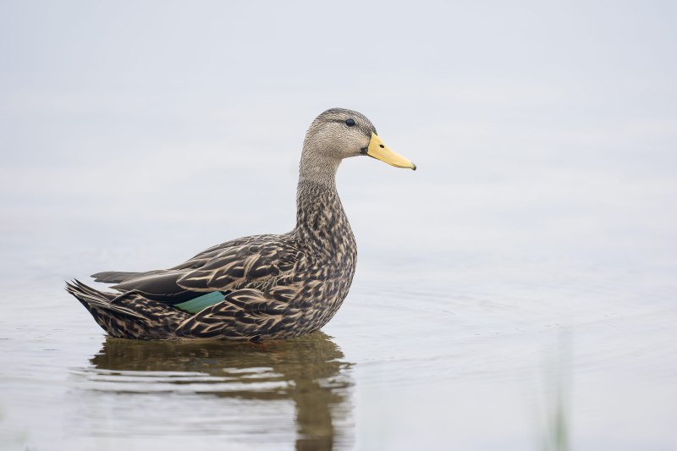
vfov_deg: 2.3
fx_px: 11280
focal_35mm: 600
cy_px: 226
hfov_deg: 3.4
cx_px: 338
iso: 1600
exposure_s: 1/500
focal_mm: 600
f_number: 4
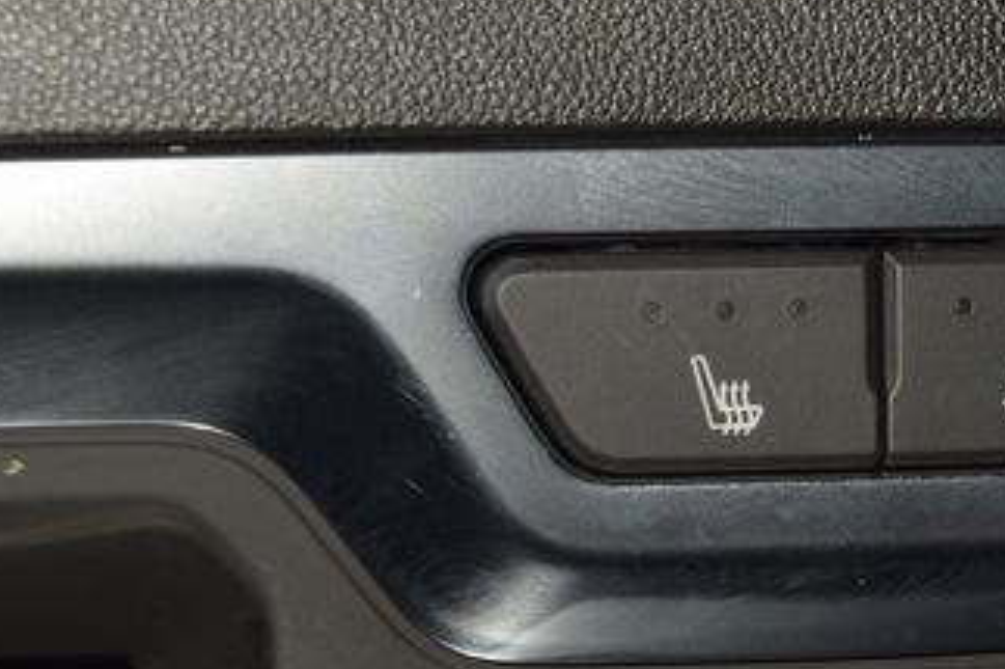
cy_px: 369
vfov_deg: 6.6
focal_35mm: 208
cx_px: 874
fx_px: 5803
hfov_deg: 9.9
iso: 100
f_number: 8
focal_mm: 70
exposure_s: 1/125
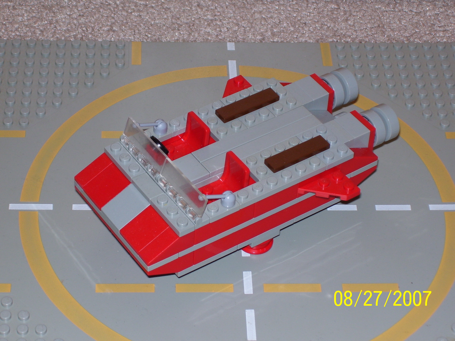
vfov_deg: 13.7
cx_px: 228
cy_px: 170
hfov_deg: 18.2
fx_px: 1420
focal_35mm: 108
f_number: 4.6
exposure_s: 1/90
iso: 80
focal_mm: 18
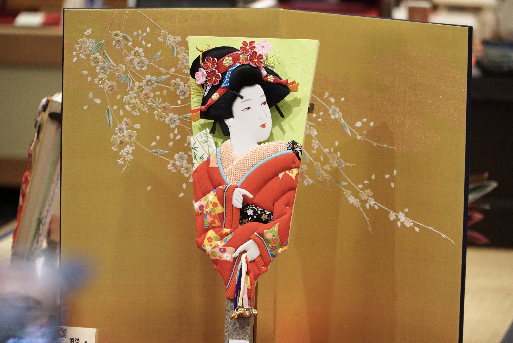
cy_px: 172
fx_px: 2246
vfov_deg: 8.7
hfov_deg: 13.0
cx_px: 256
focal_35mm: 158
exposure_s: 1/200
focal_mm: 105
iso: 3200
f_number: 4
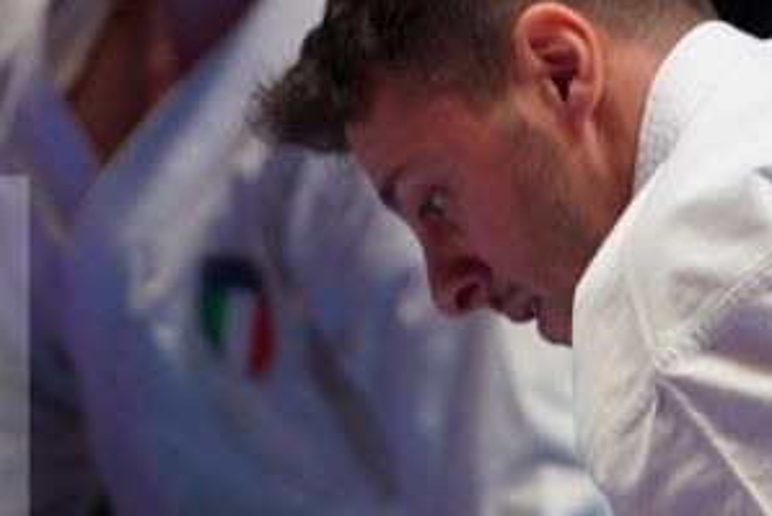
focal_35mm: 1209
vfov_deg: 1.1
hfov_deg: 1.7
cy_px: 412
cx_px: 666
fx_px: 25938
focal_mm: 200
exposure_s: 1/500
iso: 500
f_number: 2.8
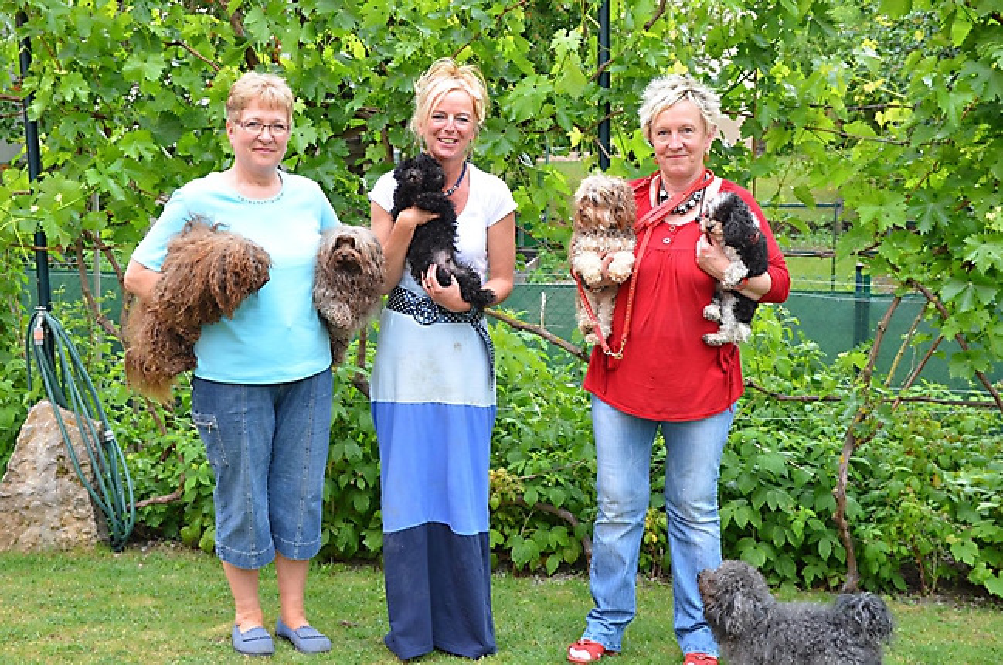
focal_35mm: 48
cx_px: 502
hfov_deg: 41.2
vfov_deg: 28.0
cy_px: 332
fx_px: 1335
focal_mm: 32
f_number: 6.3
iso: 400
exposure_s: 1/125
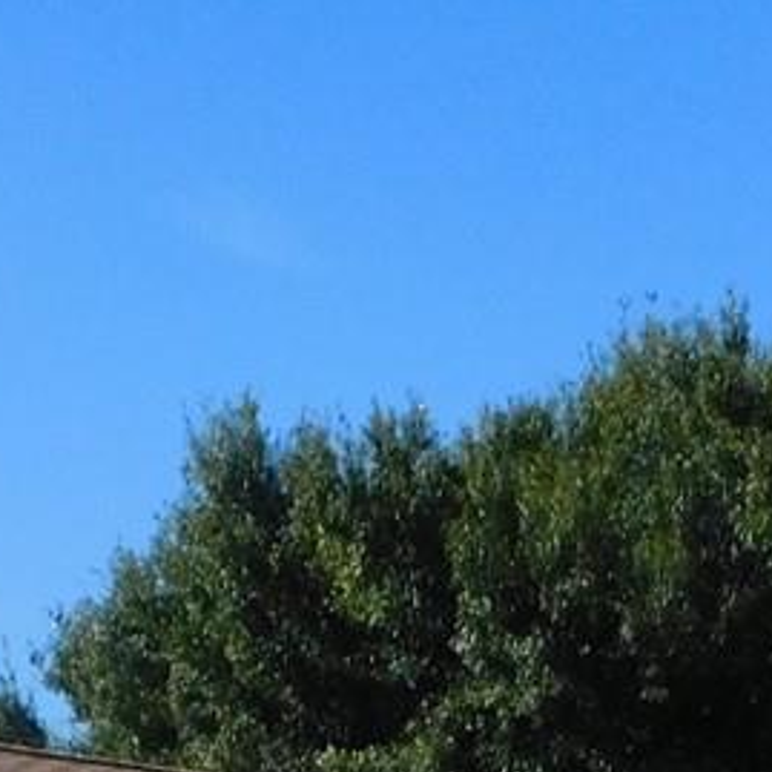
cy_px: 1438
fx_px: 3053
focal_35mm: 121
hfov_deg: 14.2
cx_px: 783
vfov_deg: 12.9
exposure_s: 1/400
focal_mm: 4
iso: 125
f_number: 6
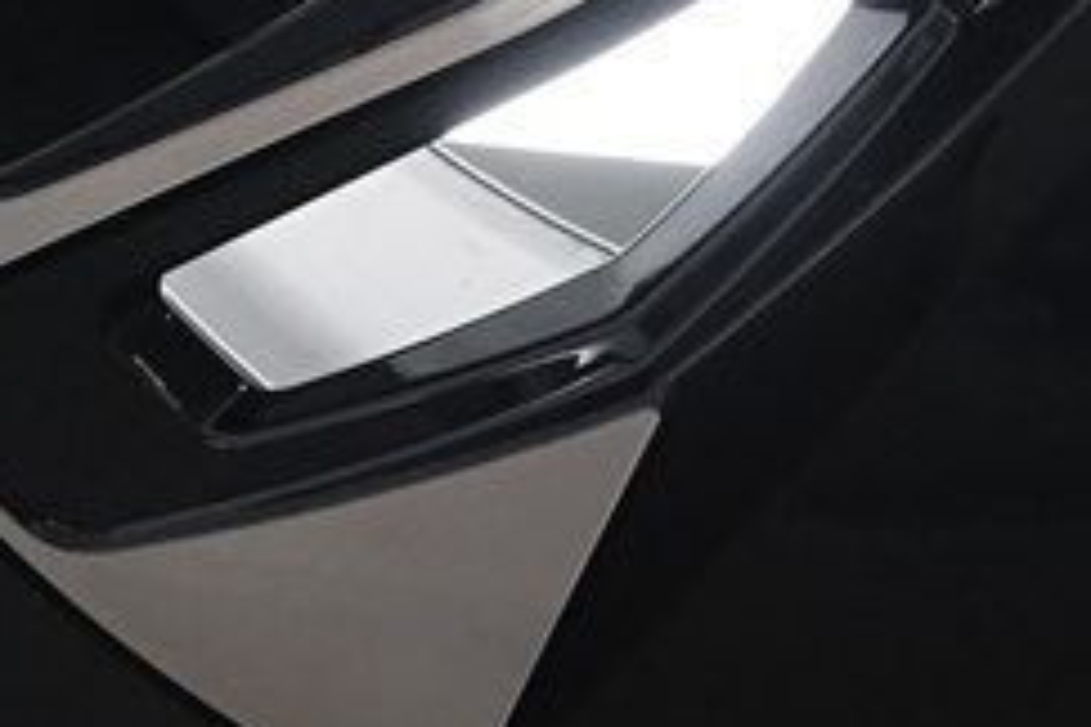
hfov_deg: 12.7
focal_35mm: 160
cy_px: -673
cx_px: 1073
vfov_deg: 8.2
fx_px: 4849
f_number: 4
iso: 1000
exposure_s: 1/60
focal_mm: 8.8
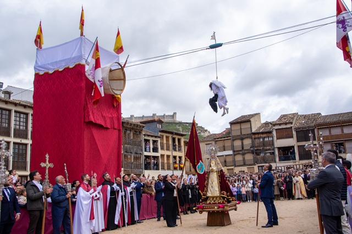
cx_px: 176
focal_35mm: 36
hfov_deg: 53.2
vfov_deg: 36.8
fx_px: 352
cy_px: 117
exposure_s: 1/200
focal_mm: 24
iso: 125
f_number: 9
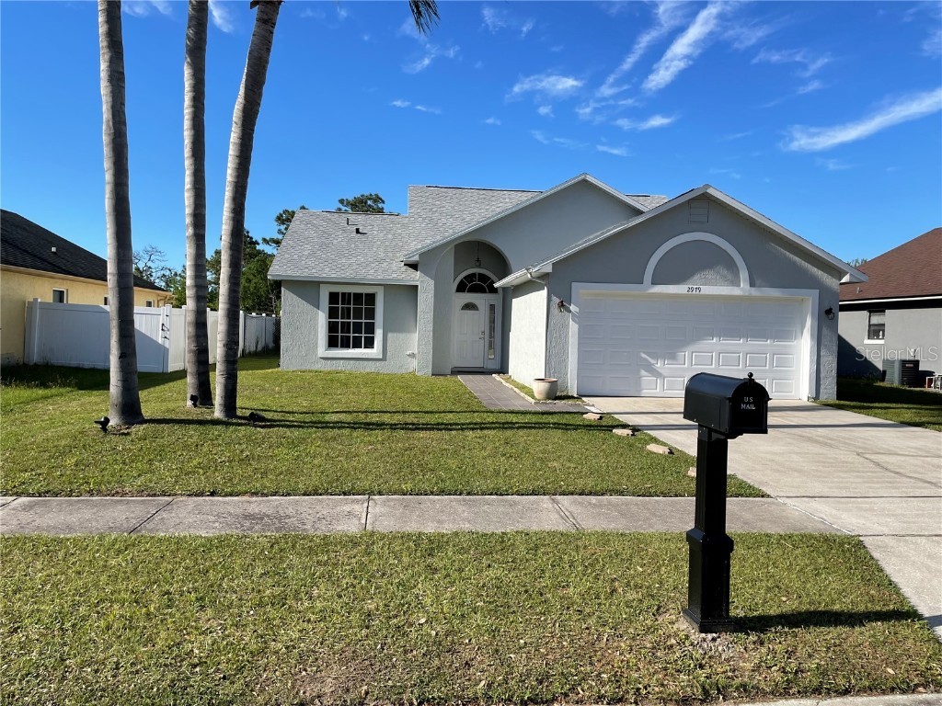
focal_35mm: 26
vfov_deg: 53.1
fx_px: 708
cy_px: 353
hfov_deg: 67.3
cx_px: 471
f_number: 1.6
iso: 32
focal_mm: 4.2
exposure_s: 1/2959
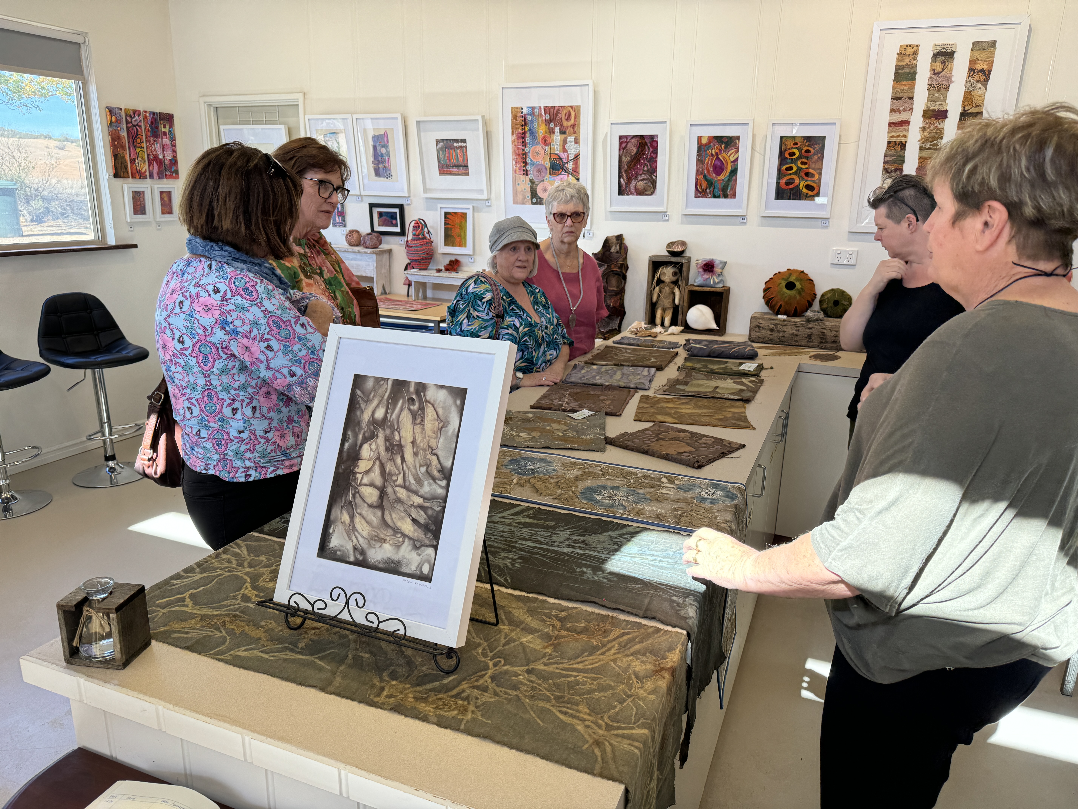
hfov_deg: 71.6
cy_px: 404
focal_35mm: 24
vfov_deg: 56.8
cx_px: 539
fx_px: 747
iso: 80
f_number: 1.78
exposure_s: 1/204
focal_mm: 6.76
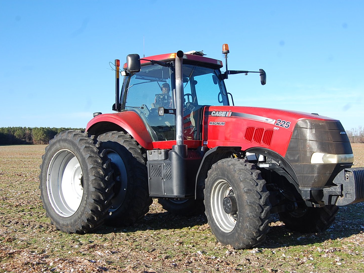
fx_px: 494
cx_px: 198
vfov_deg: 30.9
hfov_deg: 40.4
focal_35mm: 47
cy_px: 139
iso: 200
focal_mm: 28
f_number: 8
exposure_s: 1/250
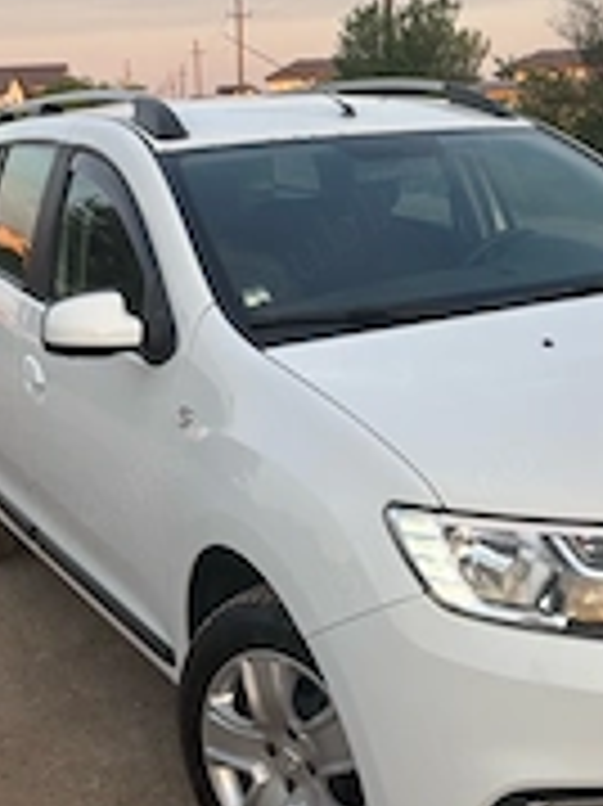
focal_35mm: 58
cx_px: 482
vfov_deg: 32.9
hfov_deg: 24.8
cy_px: 252
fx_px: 1349
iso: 40
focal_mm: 5.96
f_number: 1.6
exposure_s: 1/176
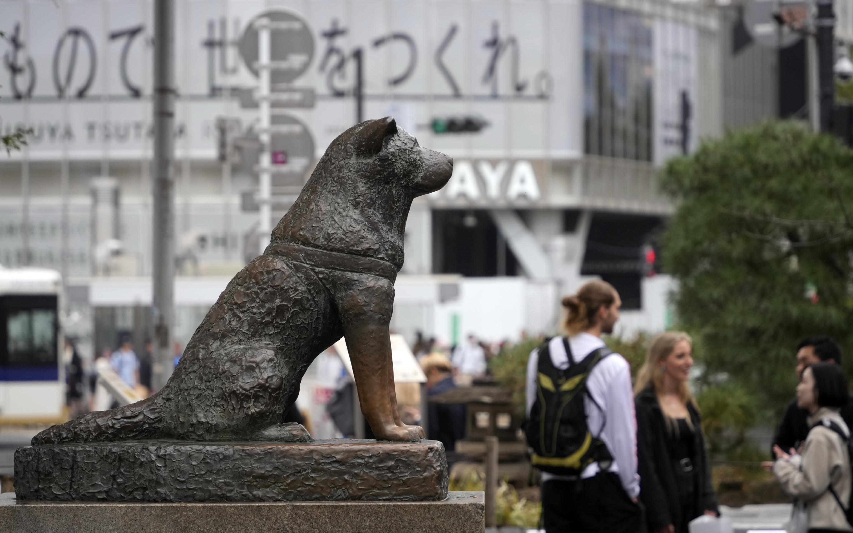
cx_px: 426
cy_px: 254
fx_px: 3417
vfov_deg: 8.9
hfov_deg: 14.2
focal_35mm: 147
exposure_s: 1/400
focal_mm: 144
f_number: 5
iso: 640
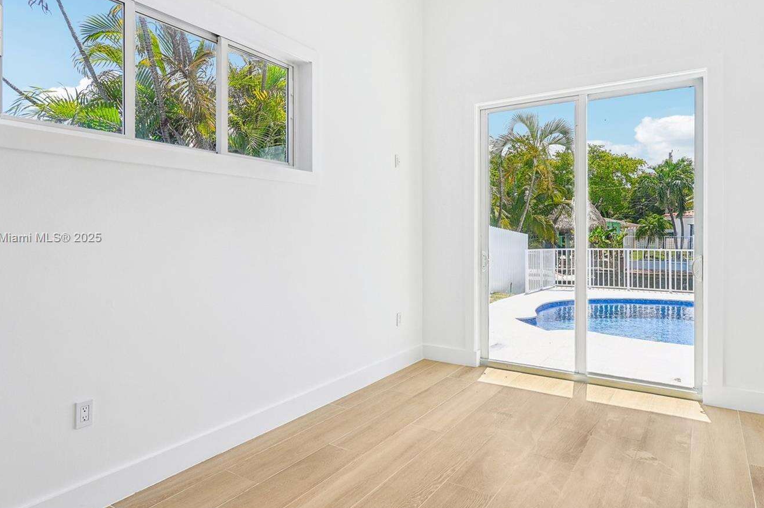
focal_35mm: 22
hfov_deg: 78.6
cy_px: 239
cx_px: 381
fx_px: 466
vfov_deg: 57.1
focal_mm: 18
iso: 100
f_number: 8
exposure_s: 1/200
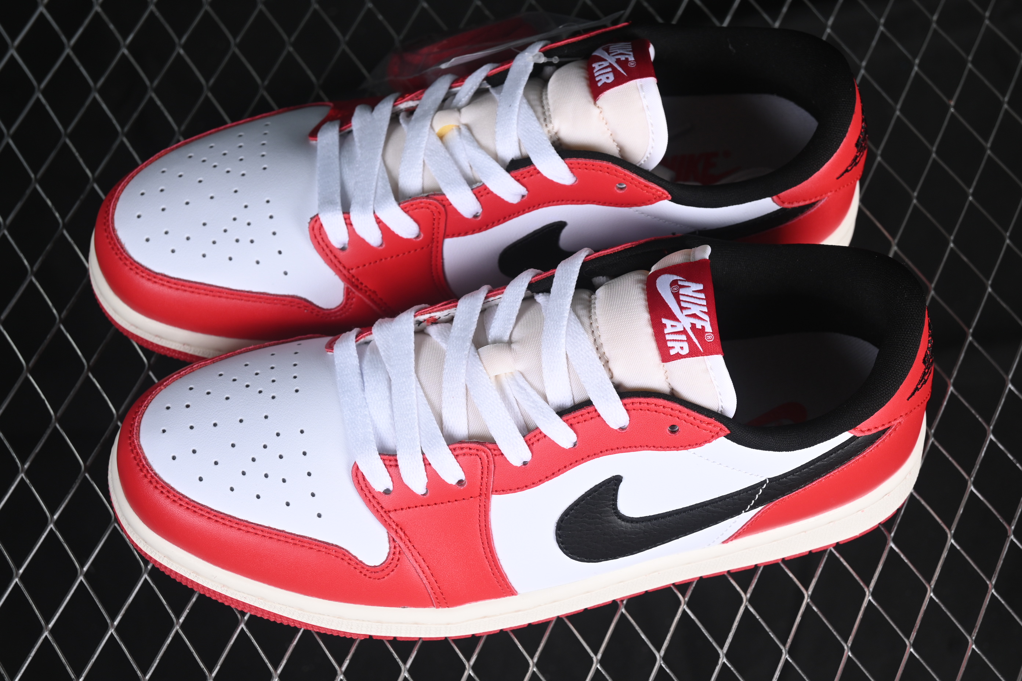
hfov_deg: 27.0
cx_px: 511
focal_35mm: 75
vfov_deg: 18.2
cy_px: 340
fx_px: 2129
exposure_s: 1/80
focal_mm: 50
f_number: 7.1
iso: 160
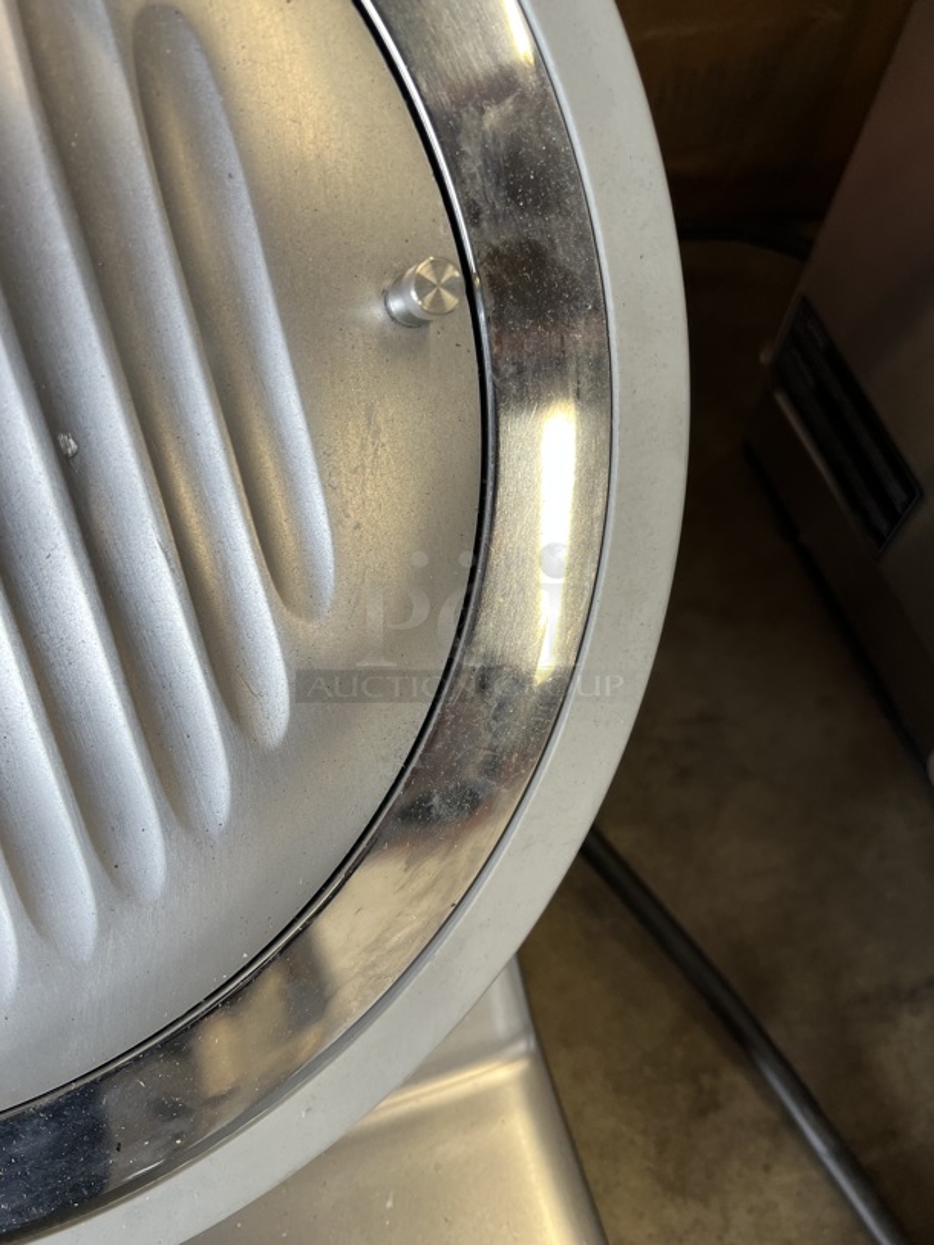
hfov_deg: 53.1
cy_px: 622
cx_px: 467
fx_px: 935
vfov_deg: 67.3
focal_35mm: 26
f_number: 1.5
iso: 80
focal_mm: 5.7
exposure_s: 1/120
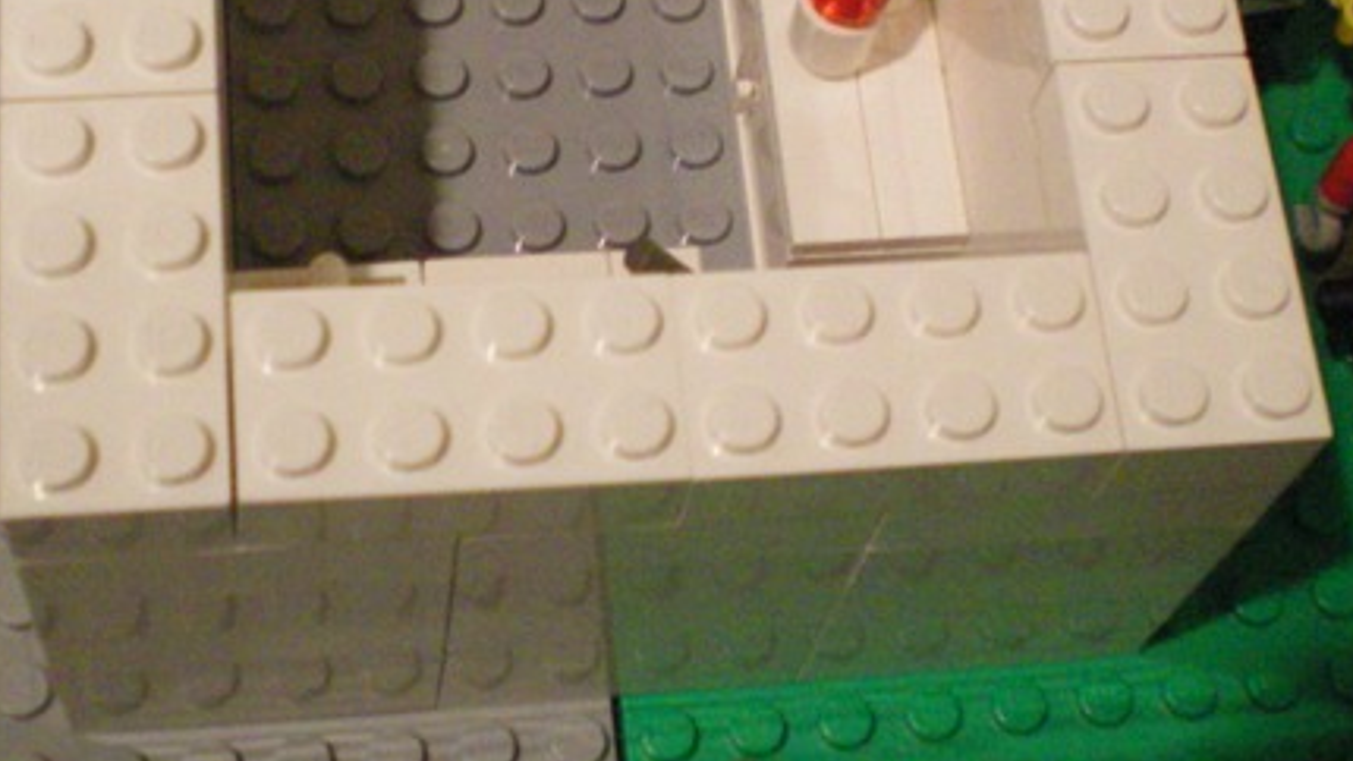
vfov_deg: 15.4
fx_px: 2763
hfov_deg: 27.5
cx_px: 714
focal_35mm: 77
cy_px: -3
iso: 400
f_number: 3.1
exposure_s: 1/25
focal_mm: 6.3
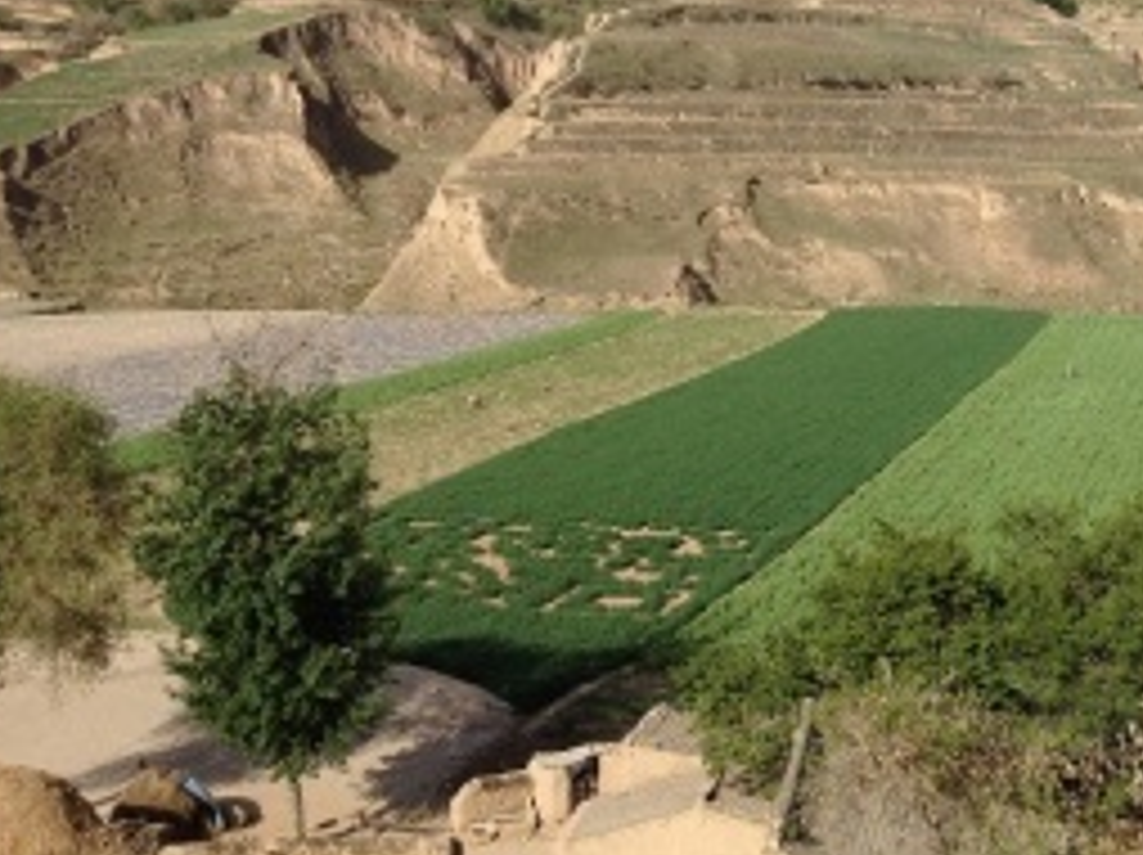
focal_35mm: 69
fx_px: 2276
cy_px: 25
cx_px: 986
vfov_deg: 20.7
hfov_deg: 27.4
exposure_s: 1/1842
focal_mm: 4.28
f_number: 2.4
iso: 50
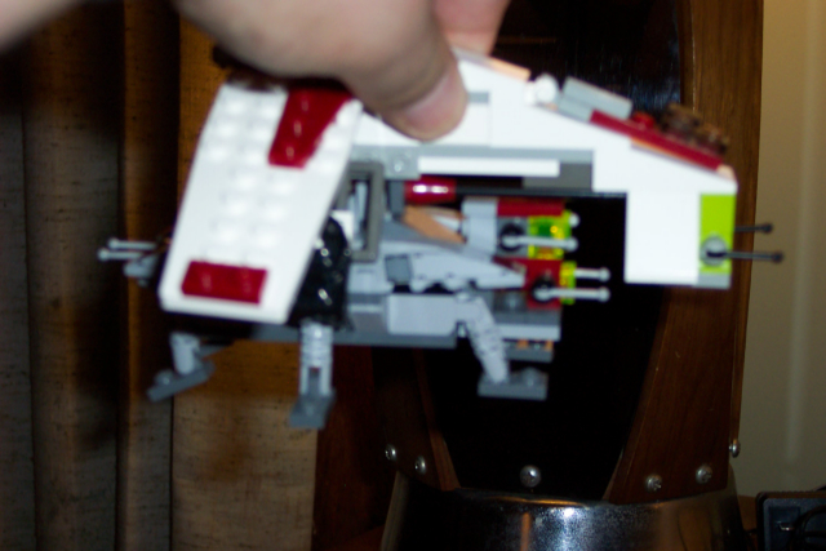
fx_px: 1446
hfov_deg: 31.9
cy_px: 276
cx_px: 413
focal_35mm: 63
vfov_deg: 21.6
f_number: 3.4
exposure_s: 1/45
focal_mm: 13.3
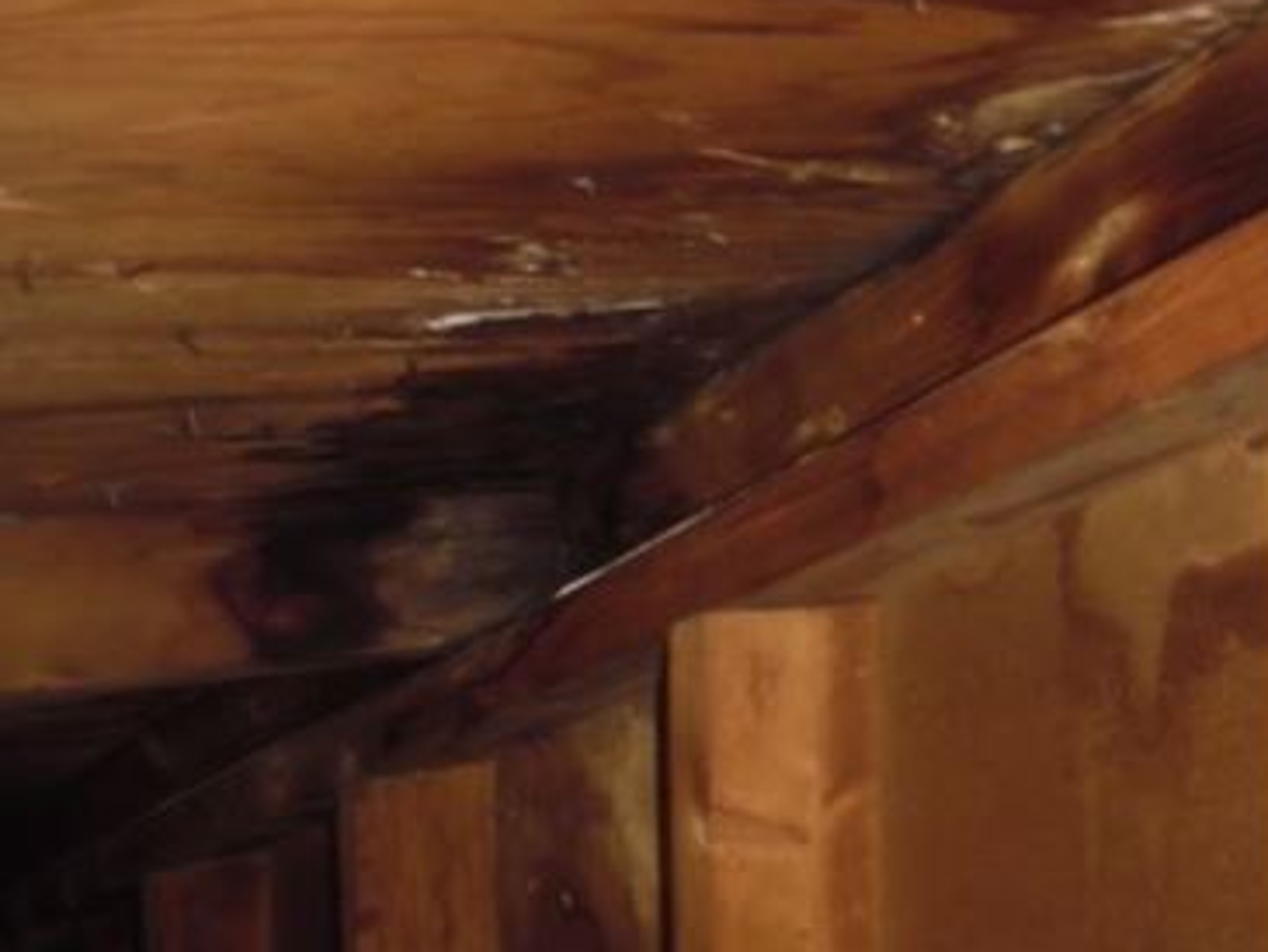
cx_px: 973
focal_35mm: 60
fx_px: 2199
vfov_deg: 24.4
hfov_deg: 31.5
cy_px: 400
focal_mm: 6.7
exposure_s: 1/30
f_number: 3.5
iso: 125
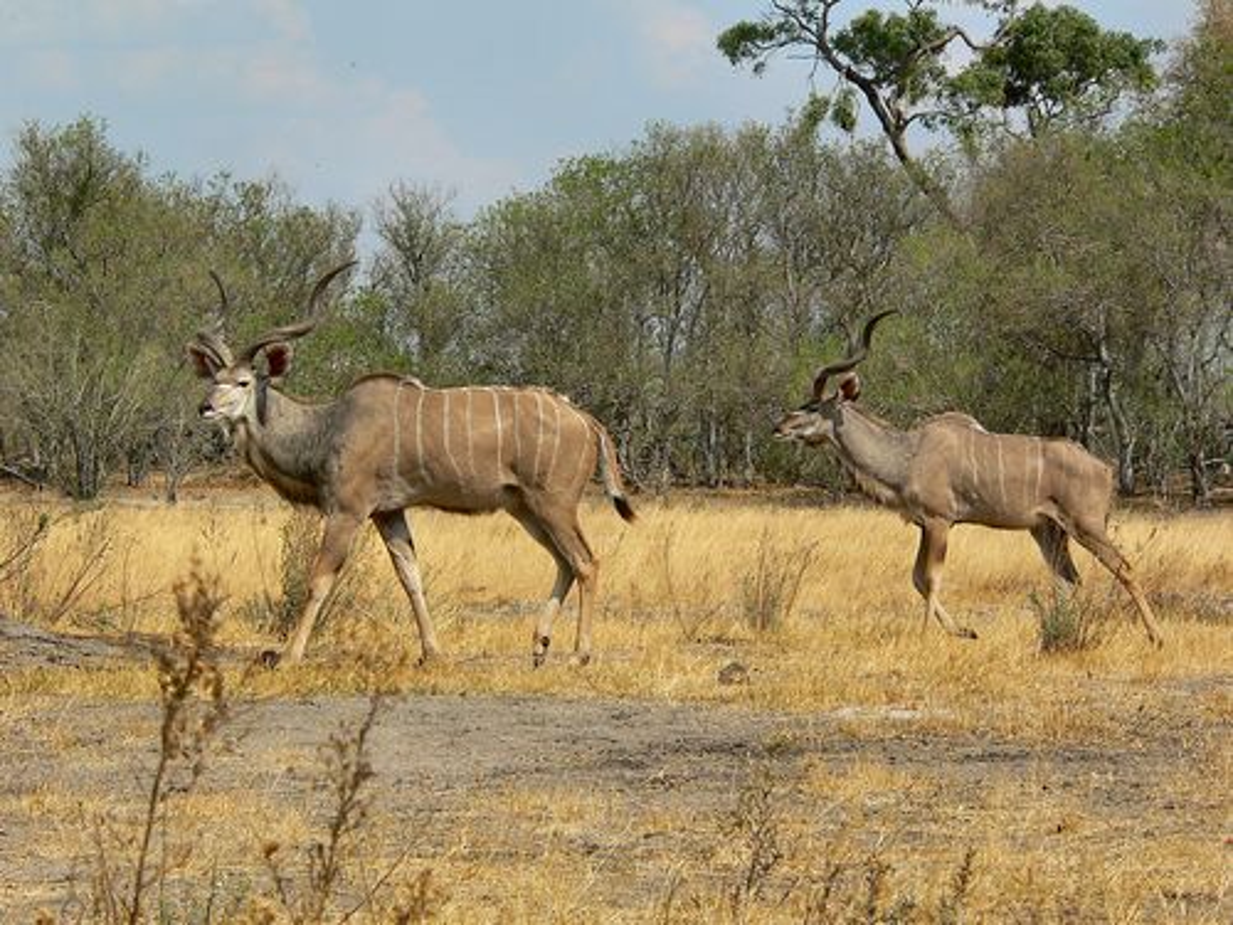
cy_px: 462
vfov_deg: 7.9
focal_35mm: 188
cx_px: 616
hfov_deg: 10.5
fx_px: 6696
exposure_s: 1/500
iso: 80
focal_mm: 31.3
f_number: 5.6
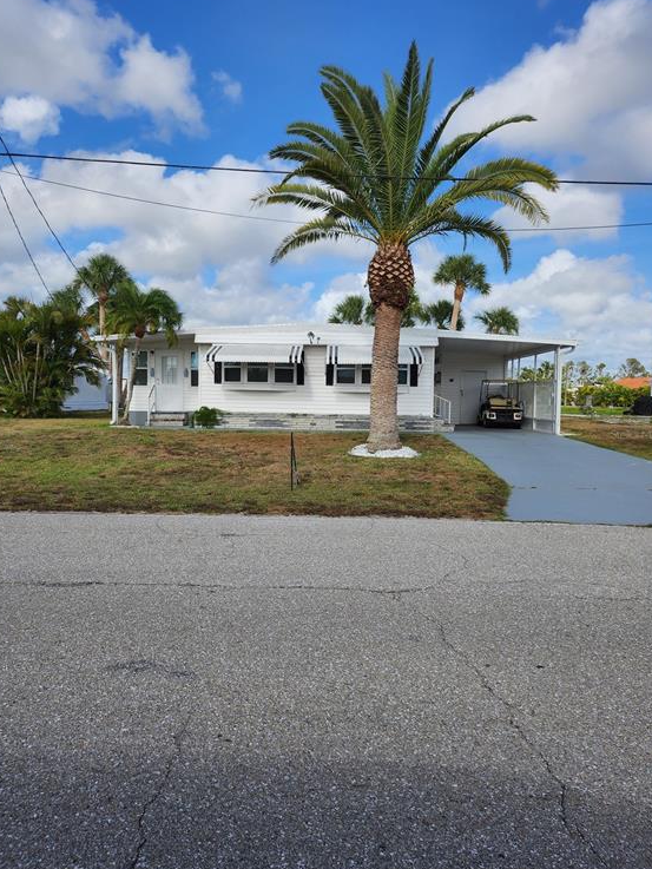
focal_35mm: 25
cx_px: 324
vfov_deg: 69.4
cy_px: 434
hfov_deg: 54.9
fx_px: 628
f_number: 1.8
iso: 50
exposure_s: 1/4926
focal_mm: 5
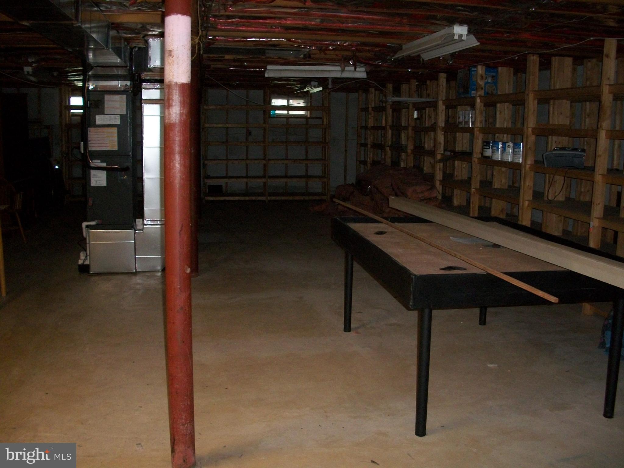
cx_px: 312
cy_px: 234
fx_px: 631
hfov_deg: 52.6
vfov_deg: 40.7
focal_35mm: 35
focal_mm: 6.3
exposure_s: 1/30
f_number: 3.1
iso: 320
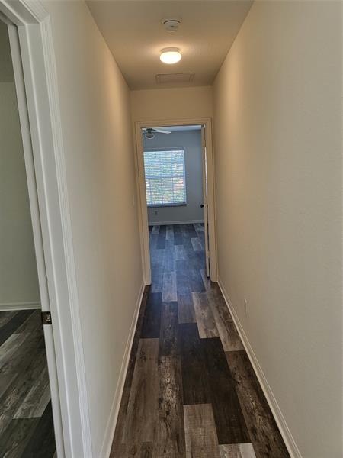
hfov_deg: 53.1
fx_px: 344
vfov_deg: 67.3
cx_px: 172
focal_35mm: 26
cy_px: 229
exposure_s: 1/120
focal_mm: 4.25
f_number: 1.8
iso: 64
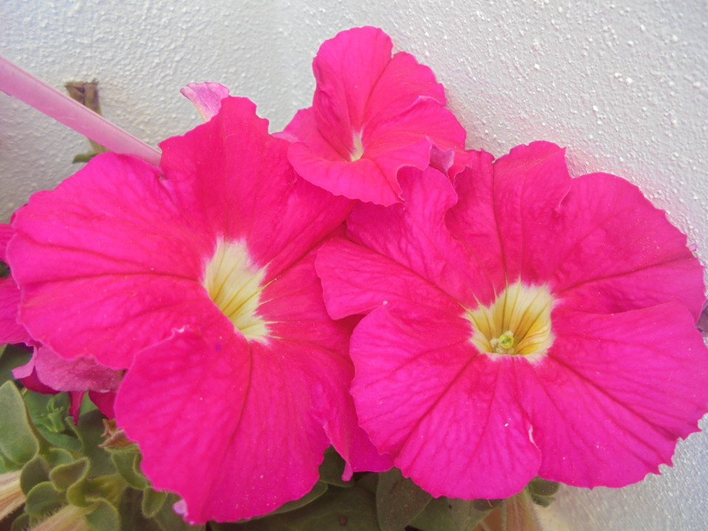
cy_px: 266
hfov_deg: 67.3
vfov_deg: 53.1
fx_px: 532
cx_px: 354
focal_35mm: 26
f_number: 3.5
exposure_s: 1/50
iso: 100
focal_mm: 4.6
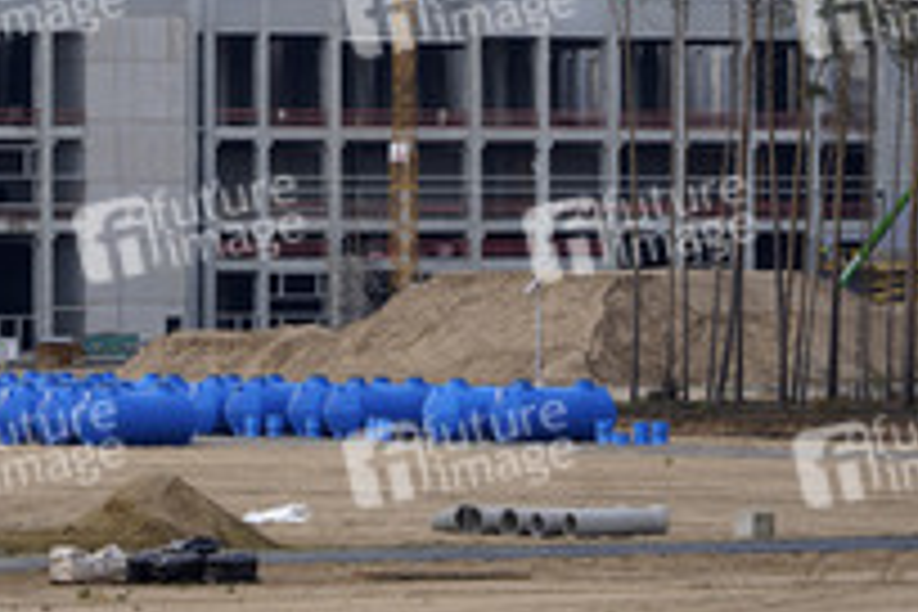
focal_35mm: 442
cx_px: 70
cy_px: 117
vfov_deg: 3.1
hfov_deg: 4.7
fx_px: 11270
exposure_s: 1/125
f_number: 7.1
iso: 100
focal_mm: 200
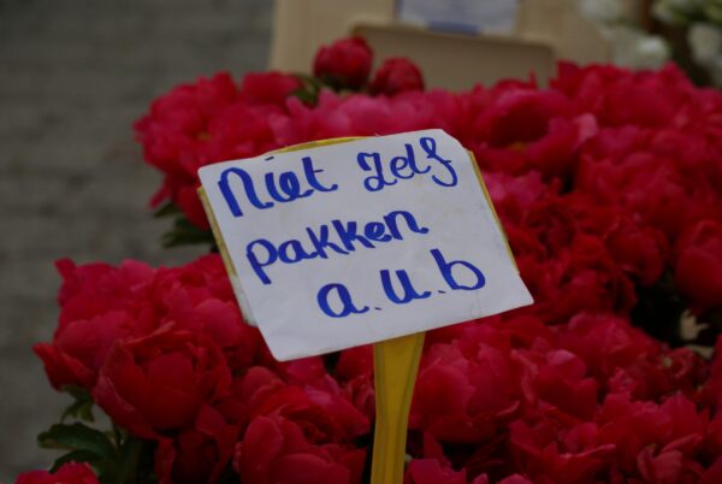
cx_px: 361
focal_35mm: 105
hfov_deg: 19.4
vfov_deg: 13.1
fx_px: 2109
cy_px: 242
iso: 100
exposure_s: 1/250
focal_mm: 70
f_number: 6.3
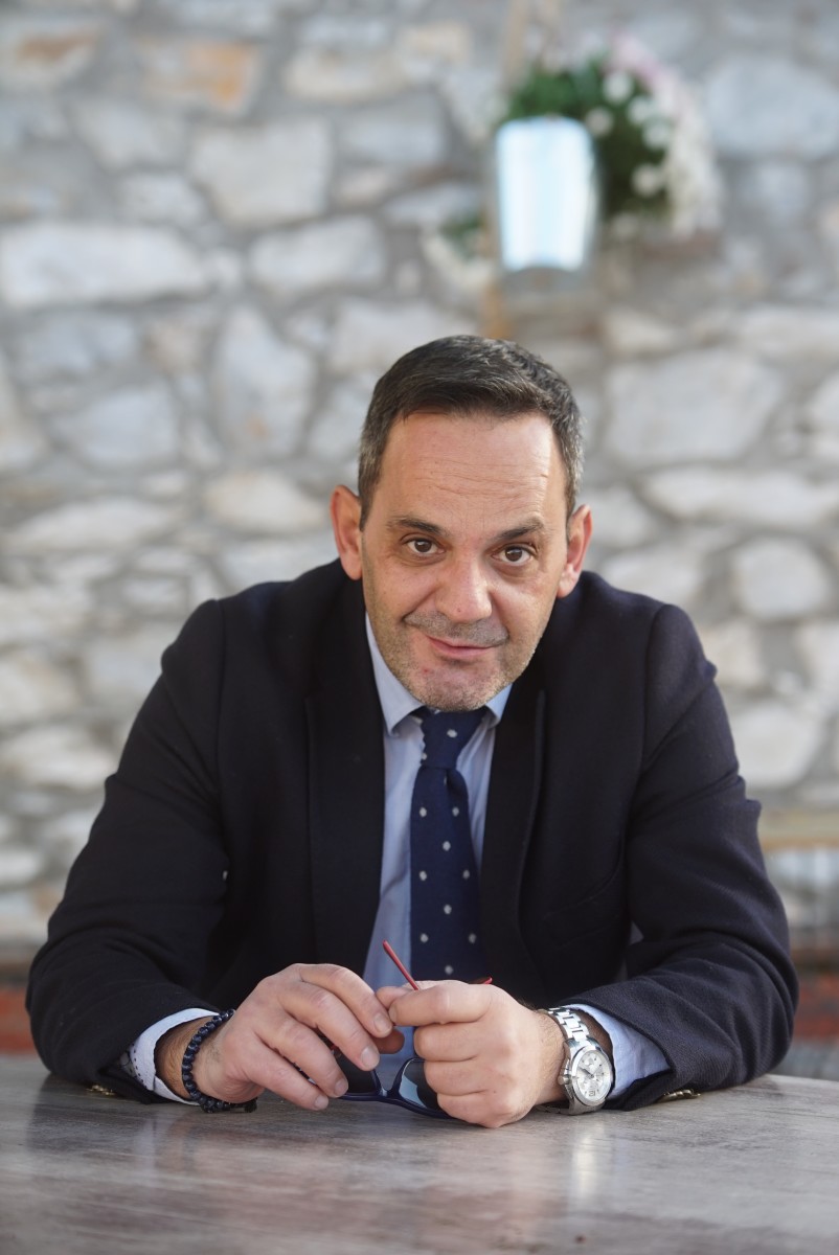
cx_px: 420
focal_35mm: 100
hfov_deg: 13.7
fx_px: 3490
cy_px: 628
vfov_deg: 20.4
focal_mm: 100
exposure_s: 1/160
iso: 400
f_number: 4
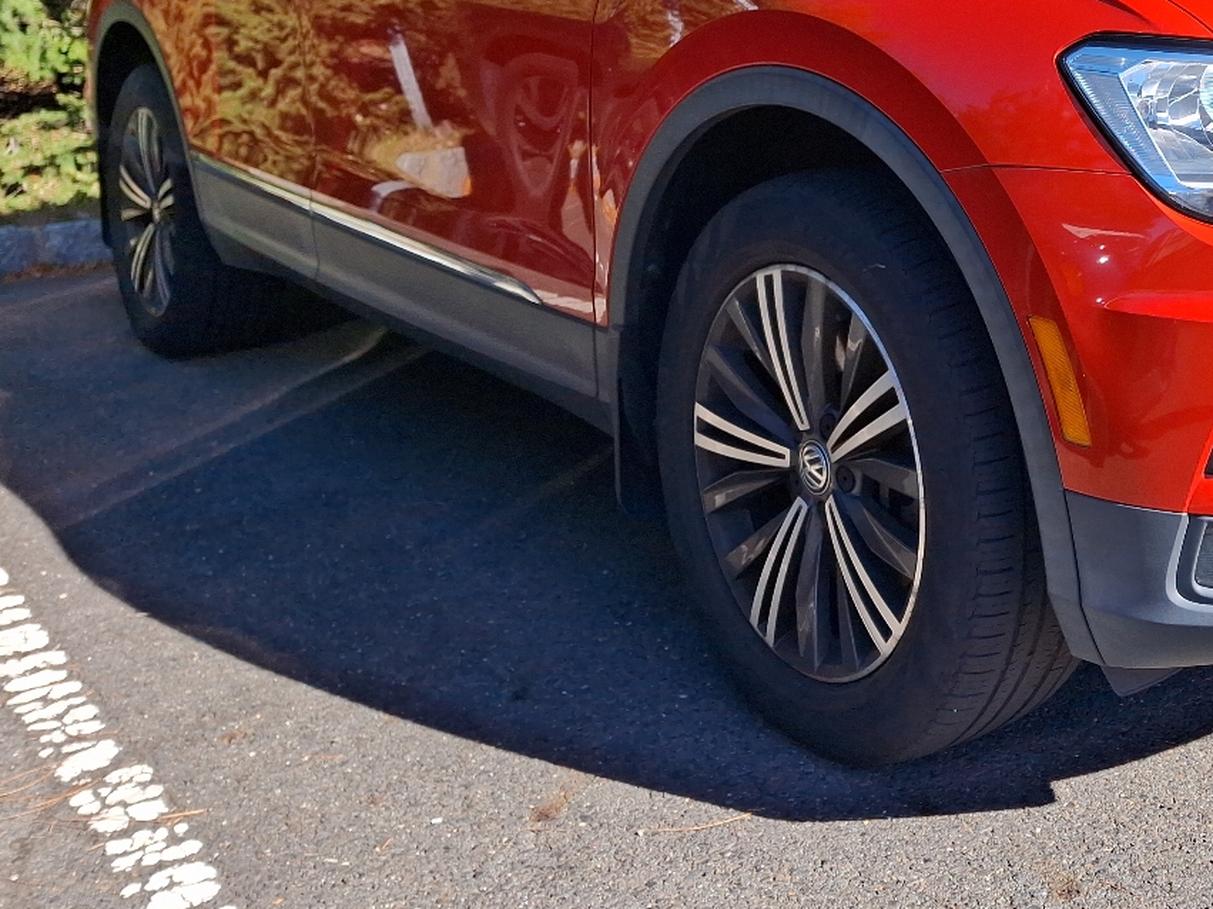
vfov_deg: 30.1
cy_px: 167
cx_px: 1078
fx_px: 1647
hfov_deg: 37.9
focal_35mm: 47
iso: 25
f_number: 1.8
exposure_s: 1/714
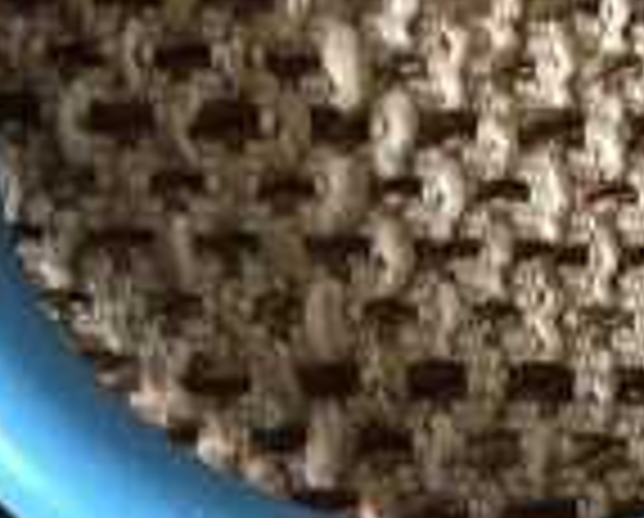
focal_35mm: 158
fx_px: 3018
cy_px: 1004
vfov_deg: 9.3
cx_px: 509
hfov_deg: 12.1
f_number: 2.2
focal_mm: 4.15
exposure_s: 1/33
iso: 400
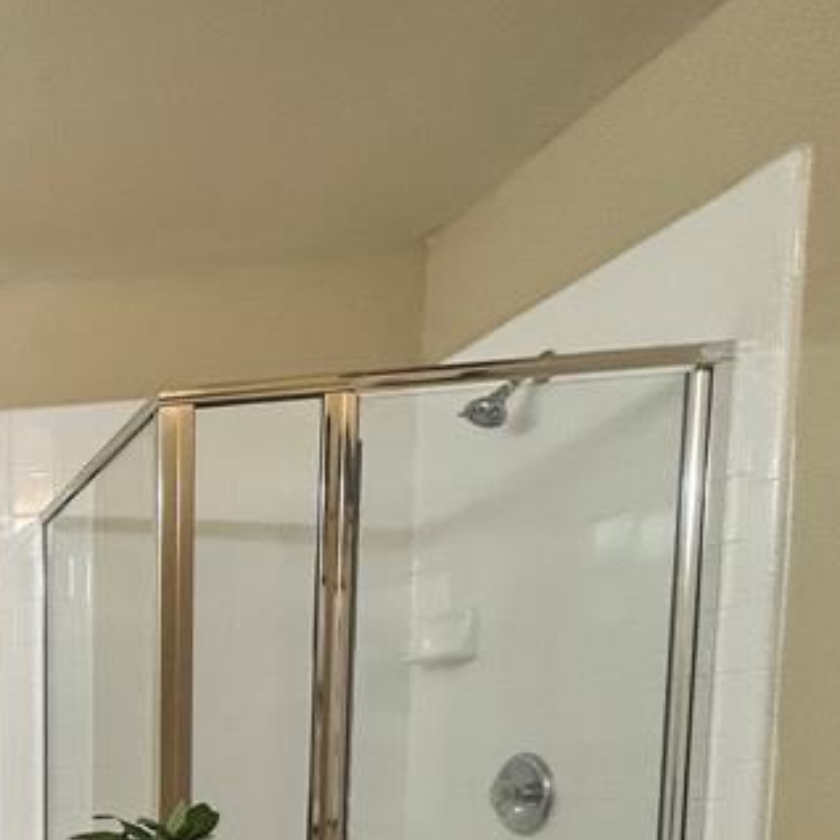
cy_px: 903
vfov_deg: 38.1
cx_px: -394
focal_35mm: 37
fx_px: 1016
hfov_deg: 29.4
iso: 160
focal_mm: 1.57
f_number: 1.8
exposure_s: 1/120
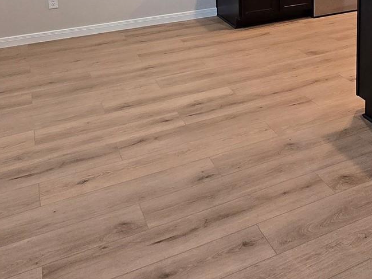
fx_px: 441
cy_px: -52
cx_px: 269
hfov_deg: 44.5
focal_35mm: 41
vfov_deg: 30.2
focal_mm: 2.2
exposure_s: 1/60
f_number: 2.2
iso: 200
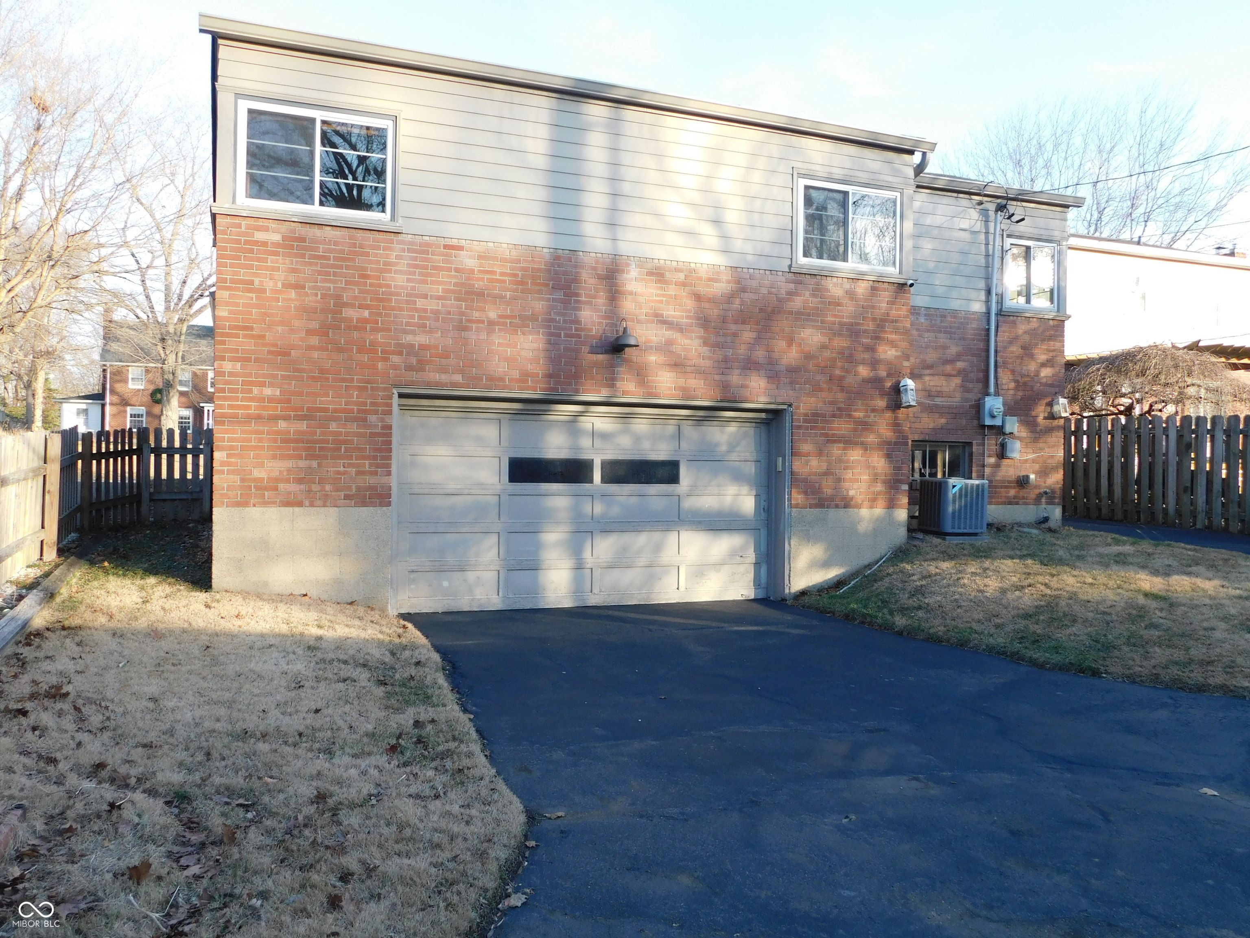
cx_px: 625
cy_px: 469
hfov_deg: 63.4
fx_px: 1011
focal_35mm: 28
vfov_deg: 49.7
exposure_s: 1/200
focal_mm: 4.9
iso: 125
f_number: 3.2
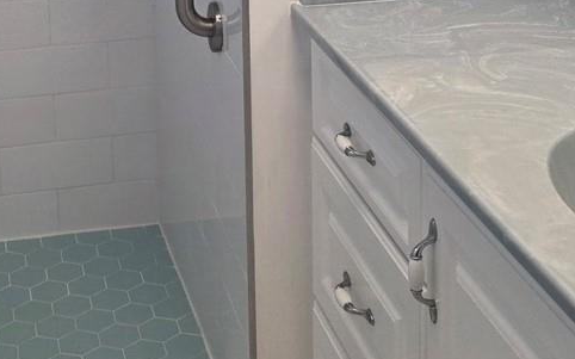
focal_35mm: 81
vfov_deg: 15.0
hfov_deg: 25.3
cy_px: -167
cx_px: 156
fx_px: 1269
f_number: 1.7
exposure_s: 1/120
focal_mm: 6.25
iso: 100
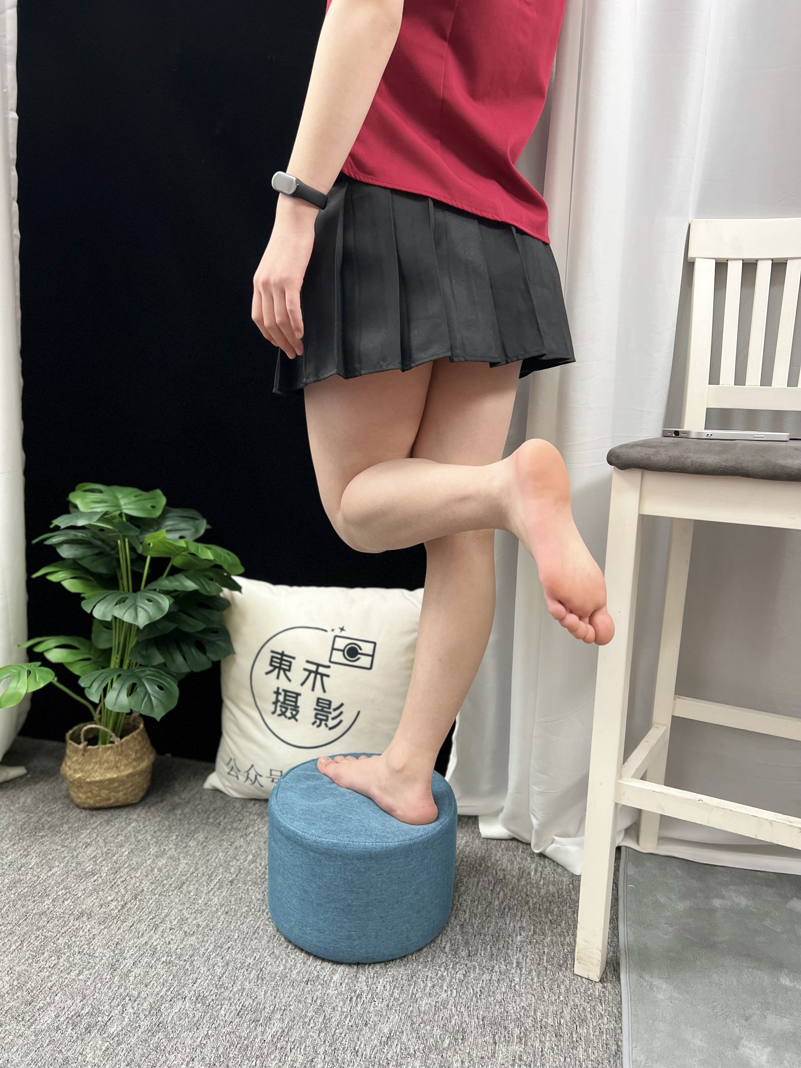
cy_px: 534
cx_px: 400
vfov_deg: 67.3
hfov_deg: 53.1
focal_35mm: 26
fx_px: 802
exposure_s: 1/84
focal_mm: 5.7
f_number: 1.5
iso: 125
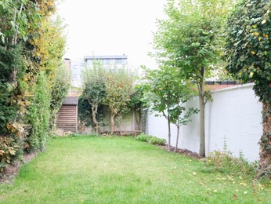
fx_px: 251
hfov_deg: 55.3
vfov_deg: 43.3
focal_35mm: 32
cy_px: 143
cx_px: 85
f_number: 4
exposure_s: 1/50
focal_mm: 10.5
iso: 320
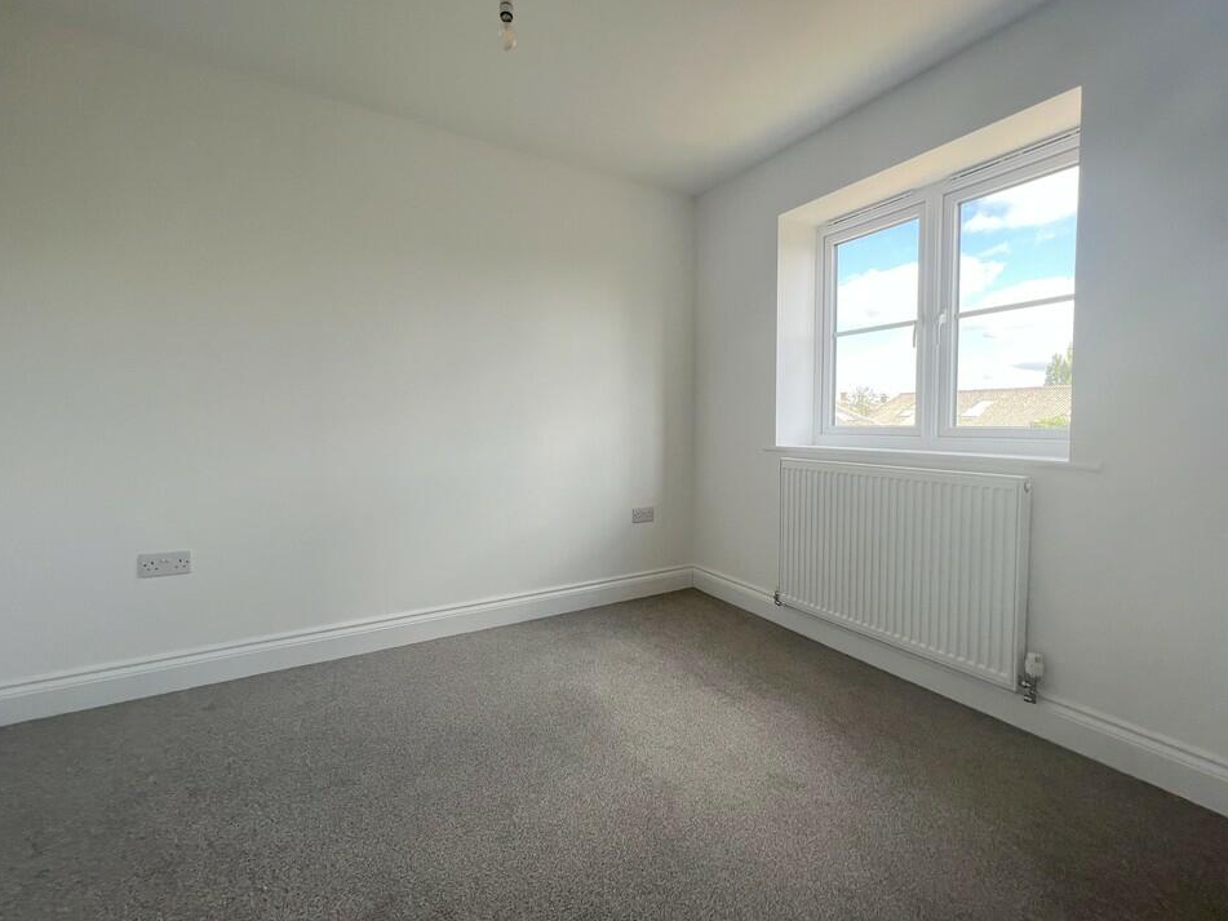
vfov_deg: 85.6
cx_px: 621
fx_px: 497
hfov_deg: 102.1
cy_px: 446
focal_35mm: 14
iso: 32
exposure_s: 1/116
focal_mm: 1.57
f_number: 1.8
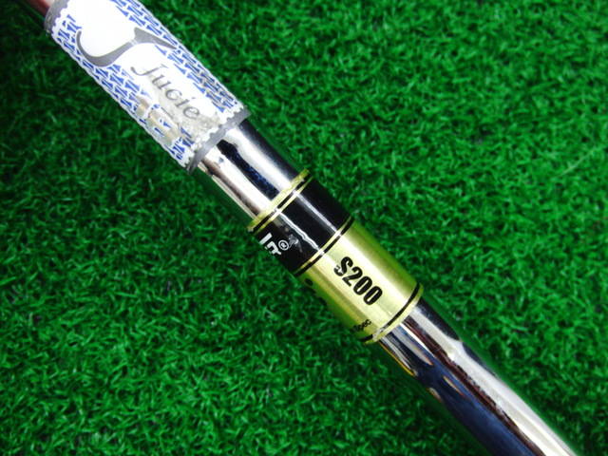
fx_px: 650
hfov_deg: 50.1
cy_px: 228
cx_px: 304
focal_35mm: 37
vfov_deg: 38.7
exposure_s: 1/40
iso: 400
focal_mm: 6.42
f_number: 3.6
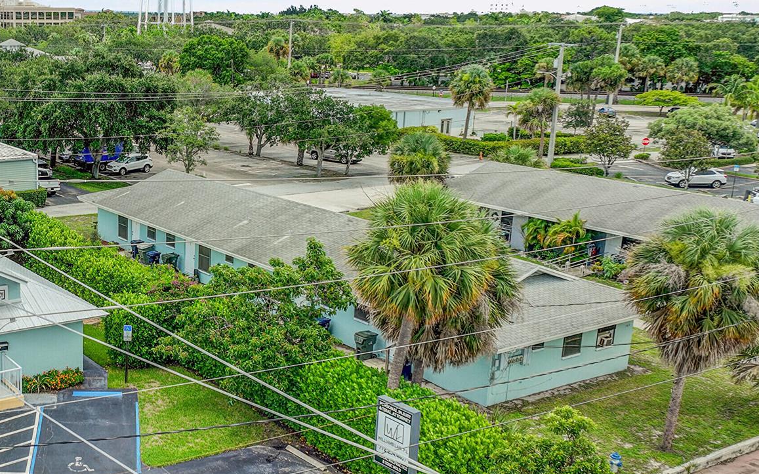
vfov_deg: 28.6
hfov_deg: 41.4
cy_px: 240
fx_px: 931
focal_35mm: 45
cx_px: 100
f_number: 2.8
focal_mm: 12.3
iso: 100
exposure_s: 1/1600
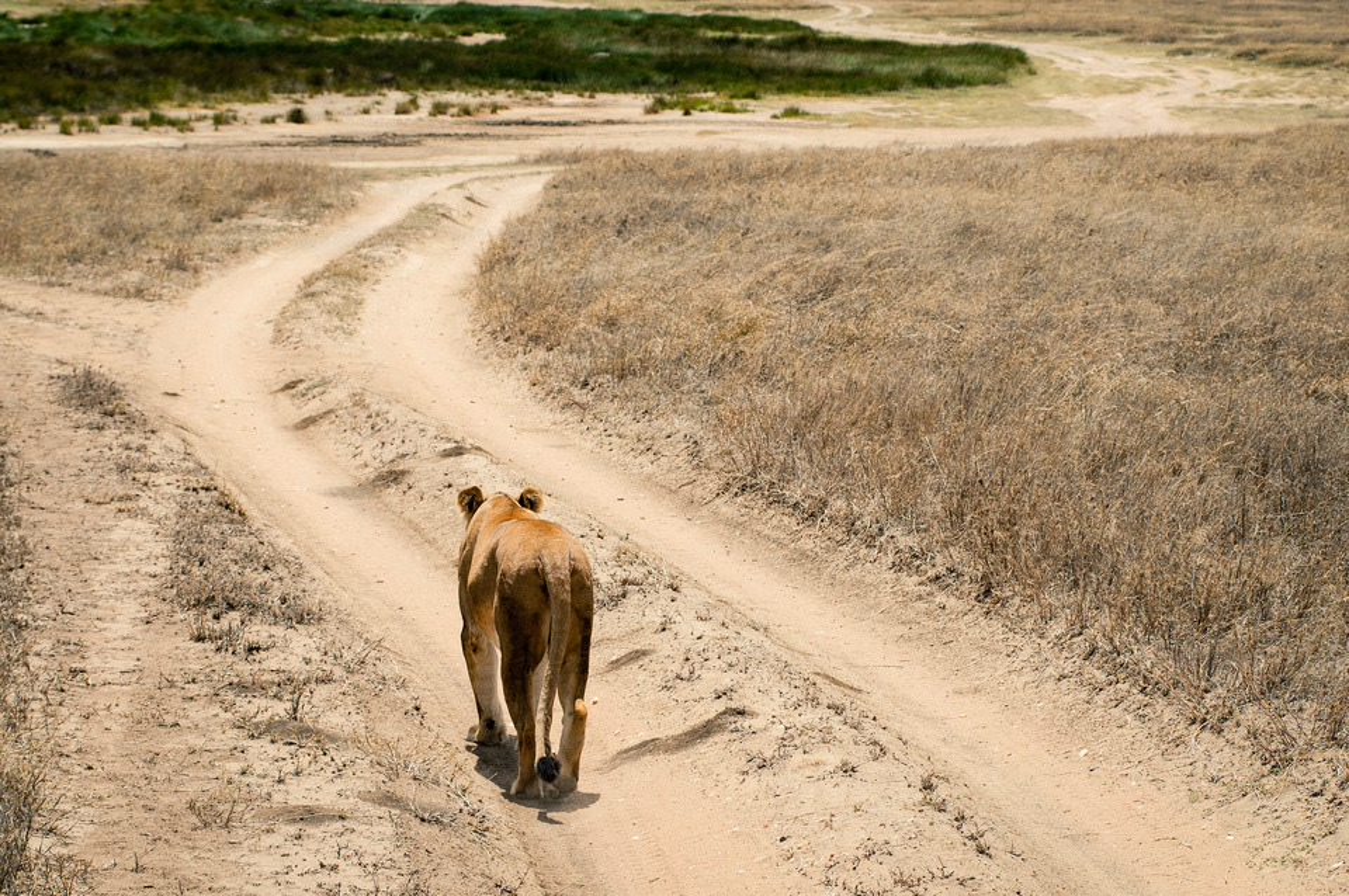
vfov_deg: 11.4
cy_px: 448
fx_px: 4492
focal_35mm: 120
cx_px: 674
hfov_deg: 17.1
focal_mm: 80
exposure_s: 1/1000
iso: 200
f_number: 7.1
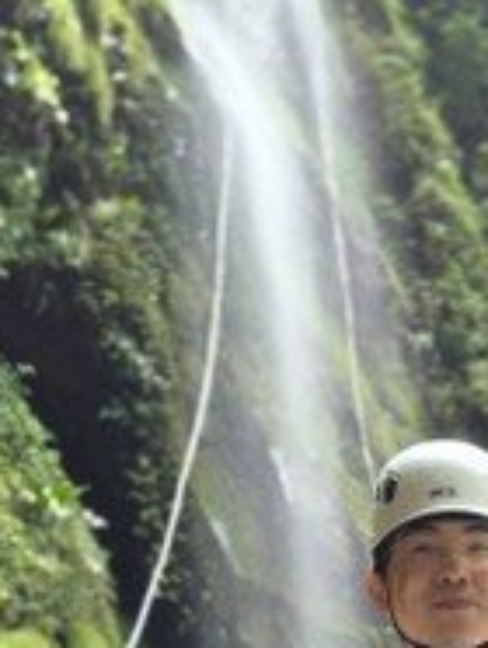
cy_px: 888
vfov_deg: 21.7
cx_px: 488
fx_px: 1482
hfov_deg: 18.2
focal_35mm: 79
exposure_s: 1/120
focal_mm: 5.4
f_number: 1.8
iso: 100
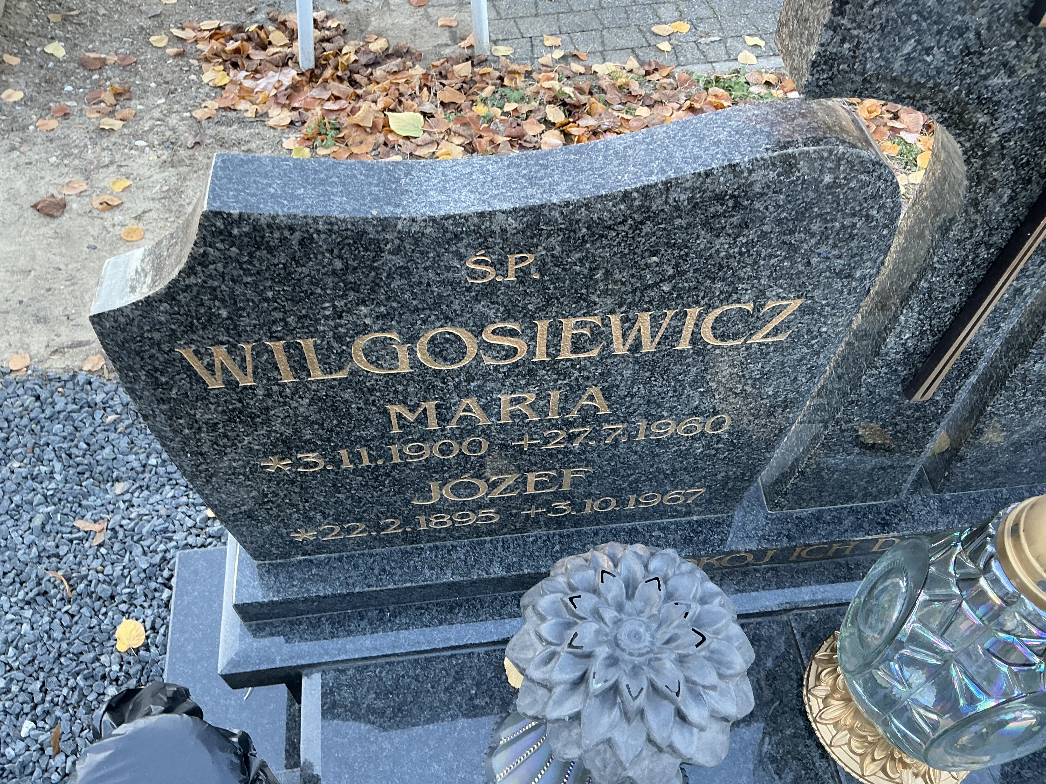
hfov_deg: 63.4
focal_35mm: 28
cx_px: 523
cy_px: 392
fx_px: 846
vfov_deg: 49.7
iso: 40
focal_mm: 3
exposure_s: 1/60
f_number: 1.8
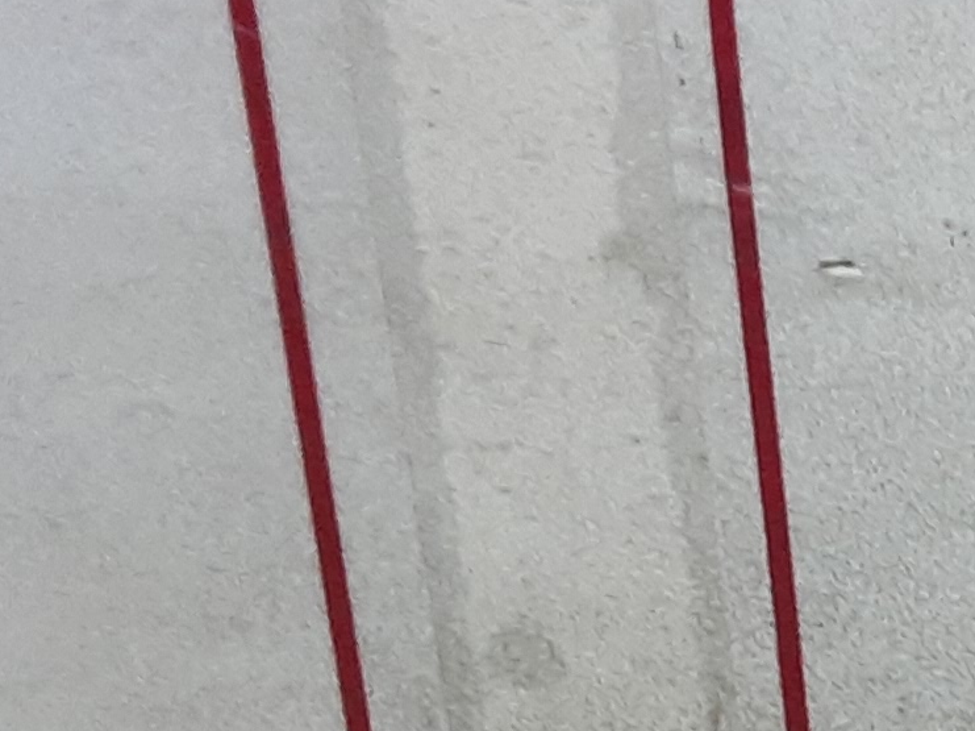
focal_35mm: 119
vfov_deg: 11.7
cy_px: 1217
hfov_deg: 14.5
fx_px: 3350
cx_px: 1759
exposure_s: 1/50
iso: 64
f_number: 1.9
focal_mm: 2.91
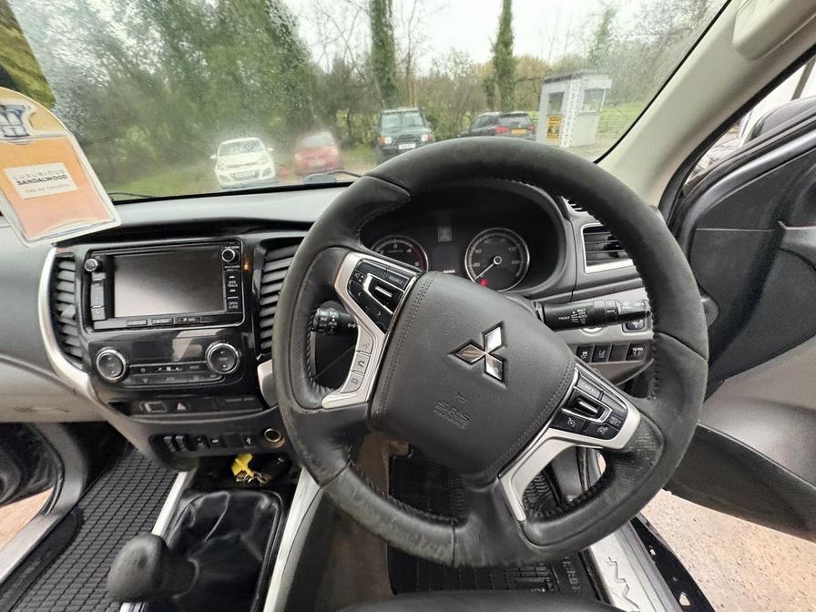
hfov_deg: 102.1
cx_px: 408
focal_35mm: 14
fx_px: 330
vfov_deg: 85.7
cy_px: 306
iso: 800
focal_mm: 2.22
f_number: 2.2
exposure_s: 1/60
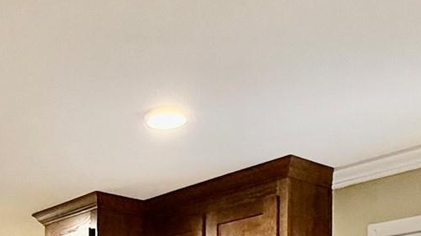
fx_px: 692
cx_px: 2
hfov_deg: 31.4
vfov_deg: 17.0
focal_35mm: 62
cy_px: 383
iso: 400
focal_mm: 2.22
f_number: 2.2
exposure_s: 1/60
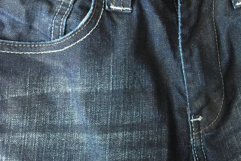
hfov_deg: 26.8
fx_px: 495
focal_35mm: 74
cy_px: 40
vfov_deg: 18.3
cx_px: 192
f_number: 2.2
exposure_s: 1/10
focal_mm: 4.15
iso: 100
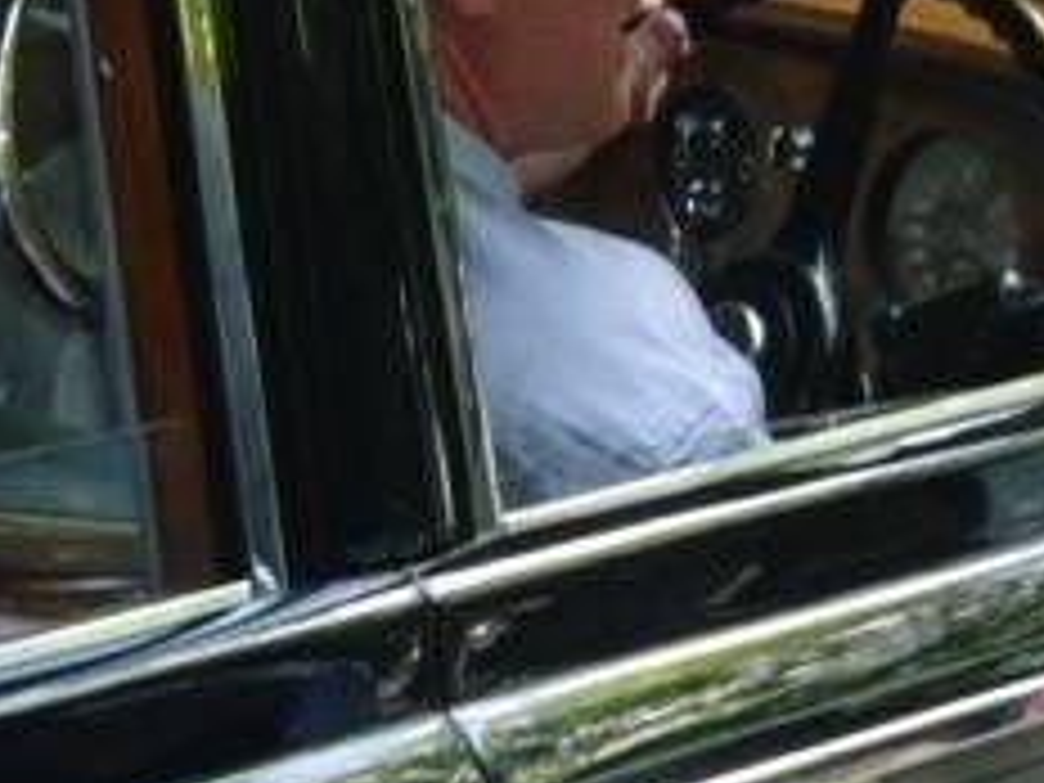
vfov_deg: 7.1
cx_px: 621
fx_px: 6273
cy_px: 490
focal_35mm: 208
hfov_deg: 9.5
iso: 400
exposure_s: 1/60
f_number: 4.4
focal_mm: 11.6
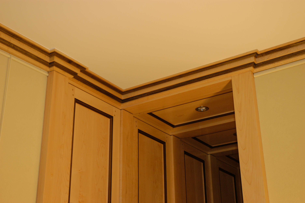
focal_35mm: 52
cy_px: 102
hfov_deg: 37.9
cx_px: 152
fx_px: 444
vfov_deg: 25.7
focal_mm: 35
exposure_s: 1/30
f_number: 3.5
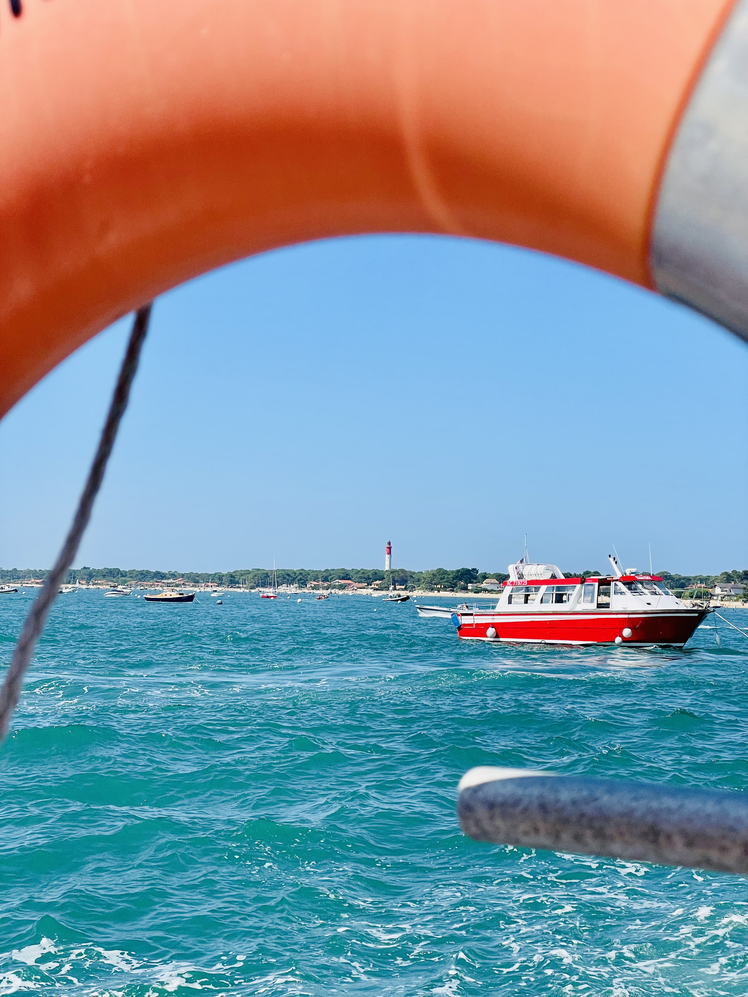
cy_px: 498
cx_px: 374
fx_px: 1498
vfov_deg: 36.8
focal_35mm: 52
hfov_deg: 28.0
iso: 25
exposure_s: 1/2817
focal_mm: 6
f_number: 2
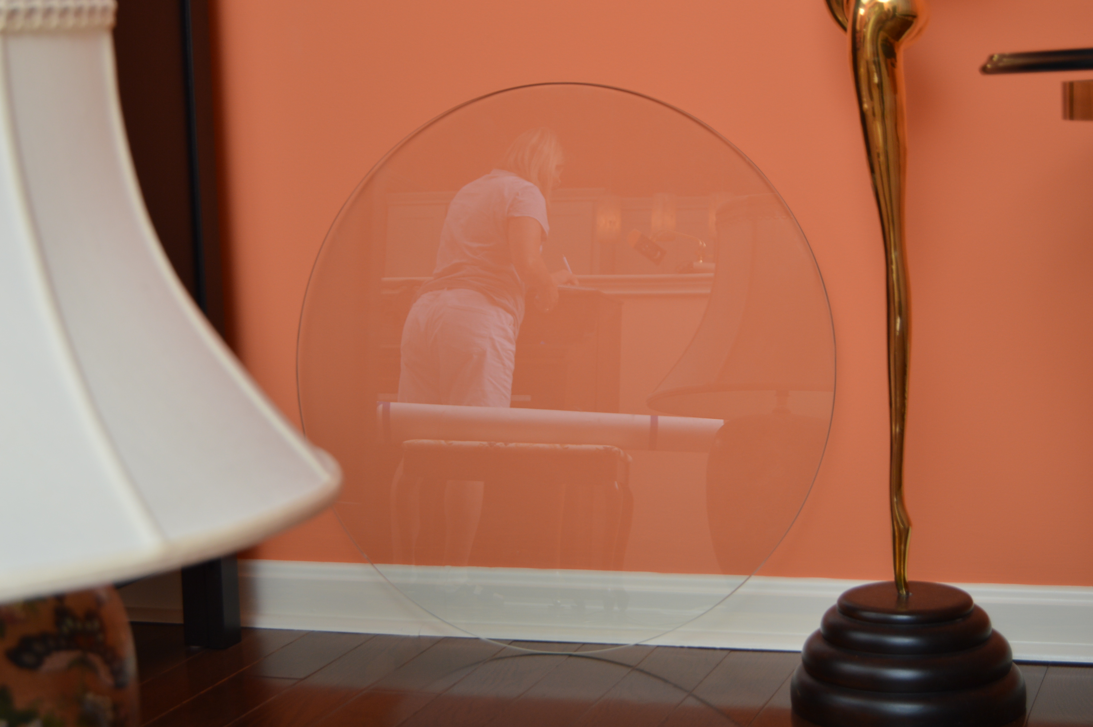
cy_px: 364
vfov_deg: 21.5
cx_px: 546
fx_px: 1911
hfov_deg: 31.9
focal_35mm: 63
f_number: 5
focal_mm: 42
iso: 200
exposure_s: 1/200
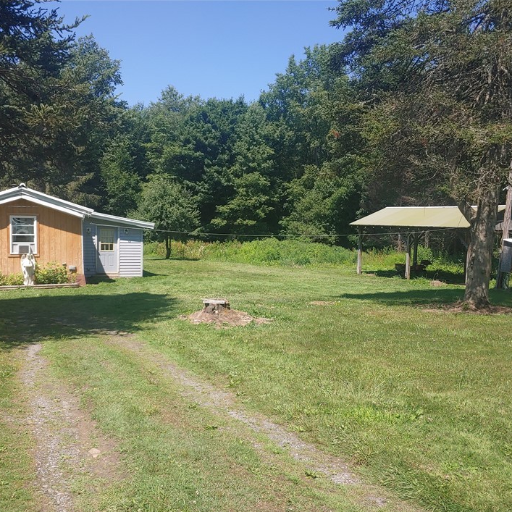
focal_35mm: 32
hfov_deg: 51.0
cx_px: 224
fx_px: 535
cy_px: 277
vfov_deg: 51.0
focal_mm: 4.23
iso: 50
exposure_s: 1/1961
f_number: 1.5
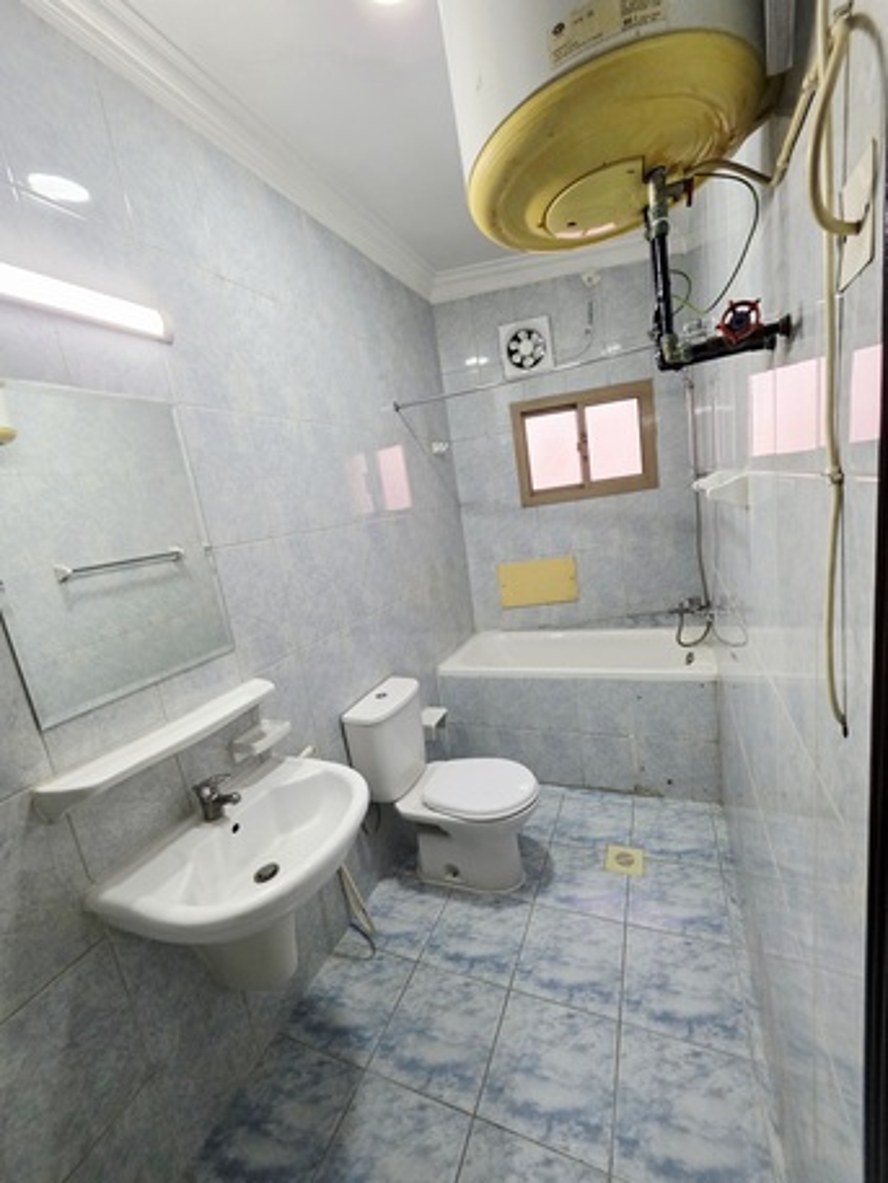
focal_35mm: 13
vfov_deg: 106.2
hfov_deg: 89.9
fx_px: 444
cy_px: 592
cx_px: 444
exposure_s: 1/101
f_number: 1.9
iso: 250
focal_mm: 2.2
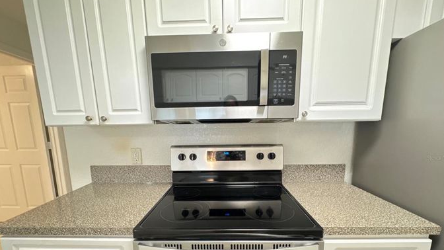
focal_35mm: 16
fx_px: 188
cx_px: 221
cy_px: 157
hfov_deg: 99.4
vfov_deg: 66.0
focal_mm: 2.22
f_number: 2.2
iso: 640
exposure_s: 1/60
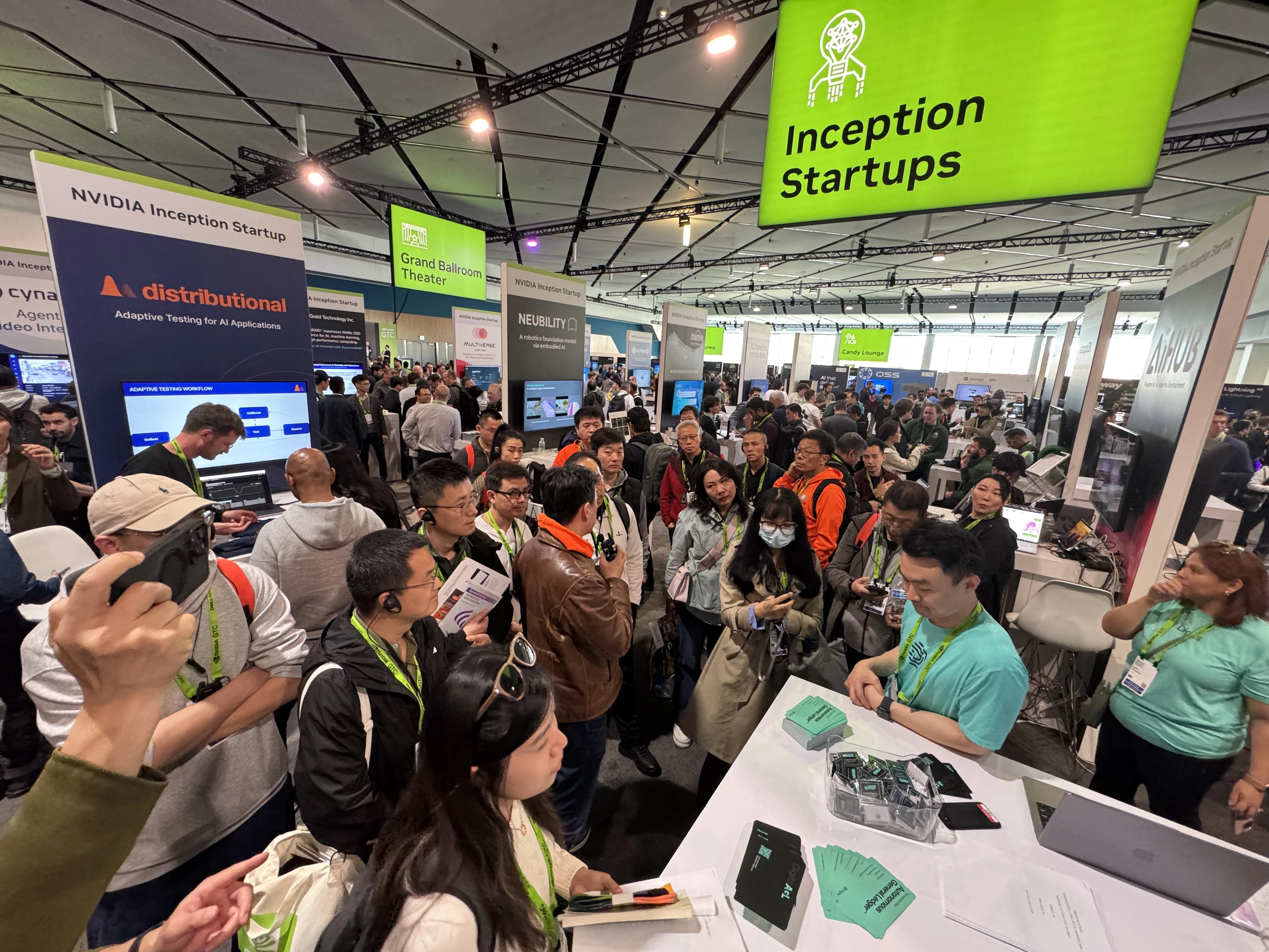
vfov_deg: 85.7
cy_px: 476
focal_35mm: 14
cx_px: 634
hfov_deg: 102.1
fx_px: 513
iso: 640
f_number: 2.2
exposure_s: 1/60
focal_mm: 2.22
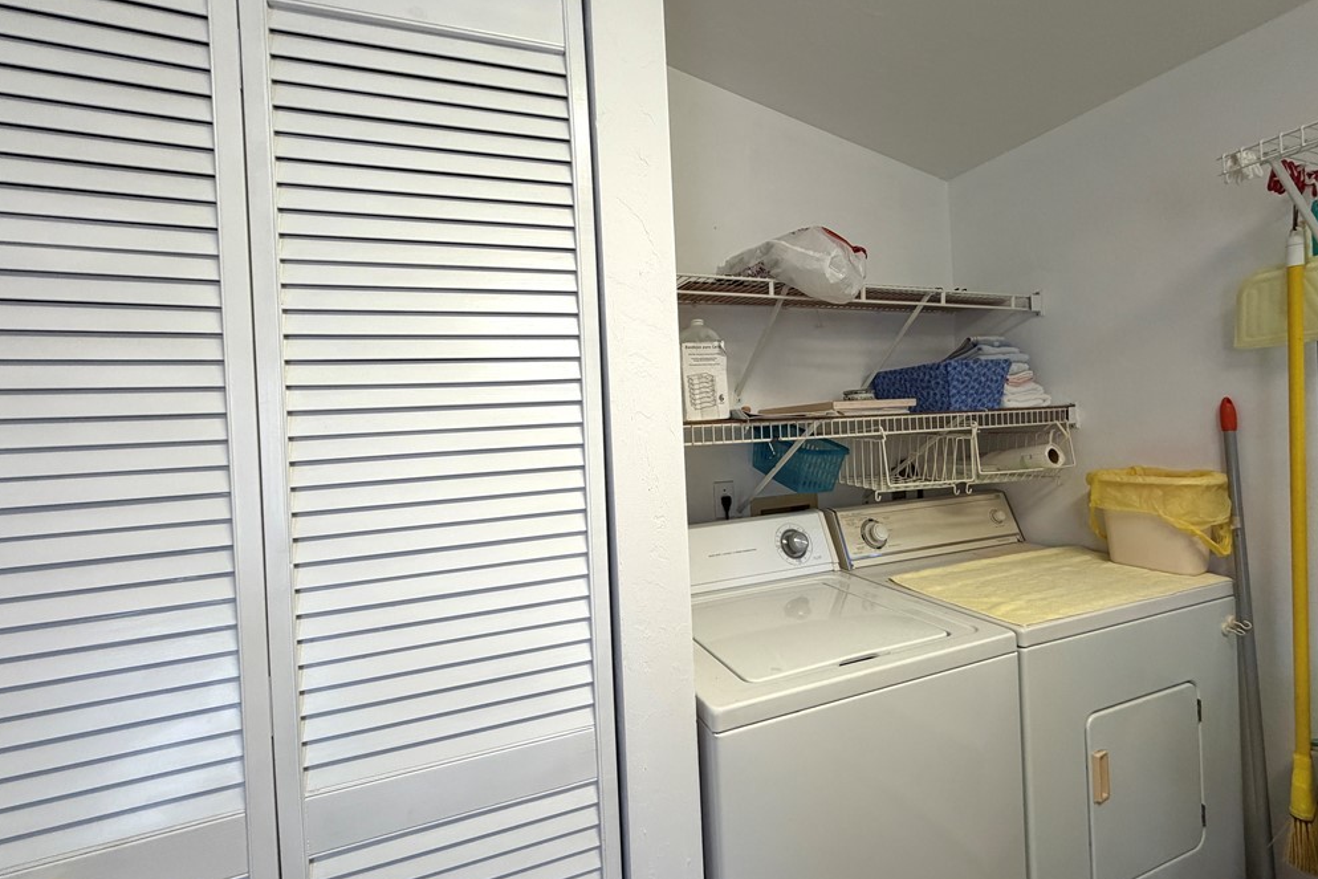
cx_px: 648
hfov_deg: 100.4
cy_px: 432
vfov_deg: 77.3
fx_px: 549
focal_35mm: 15
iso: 160
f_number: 2.2
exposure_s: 1/120
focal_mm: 2.22
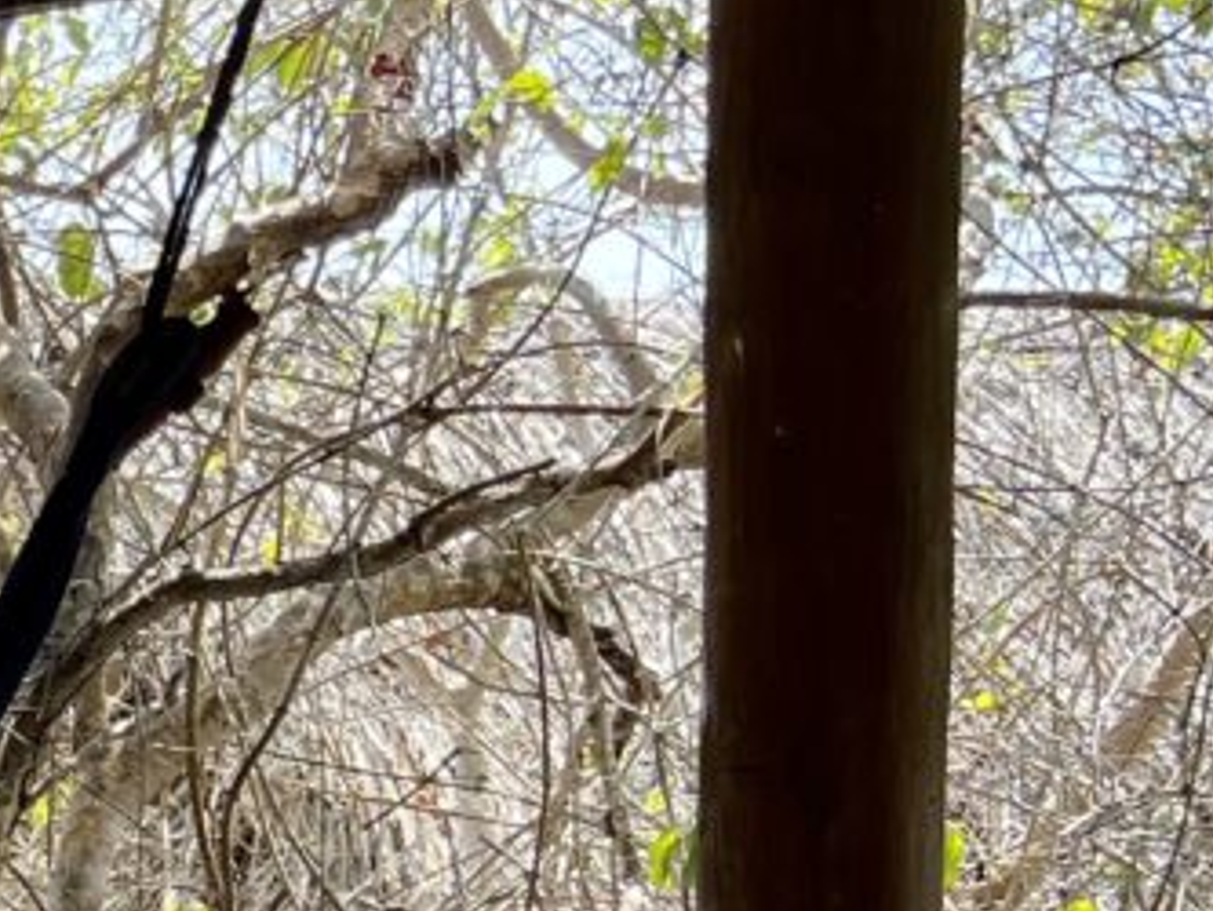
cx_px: -1359
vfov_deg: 12.6
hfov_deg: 13.8
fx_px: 4101
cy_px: 844
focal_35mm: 117
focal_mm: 5.7
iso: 50
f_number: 1.5
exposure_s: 1/1079
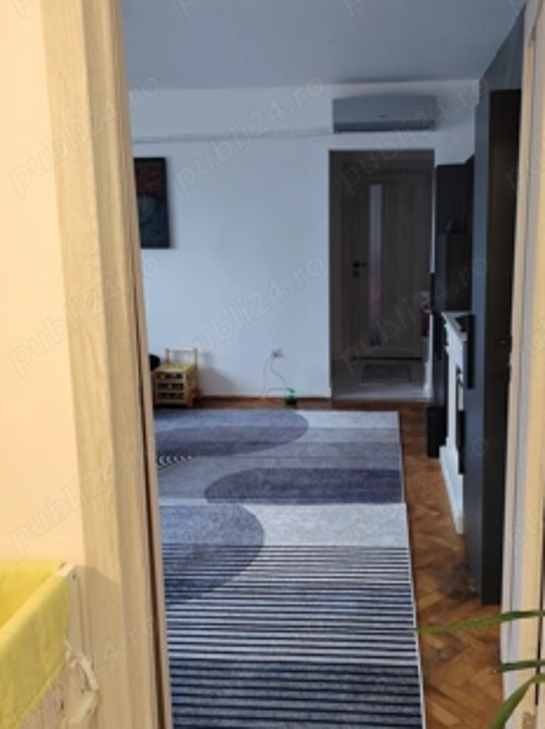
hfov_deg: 45.1
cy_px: 350
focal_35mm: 31
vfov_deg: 58.4
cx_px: 331
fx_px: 652
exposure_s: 1/25
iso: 688
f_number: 1.75
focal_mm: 5.25
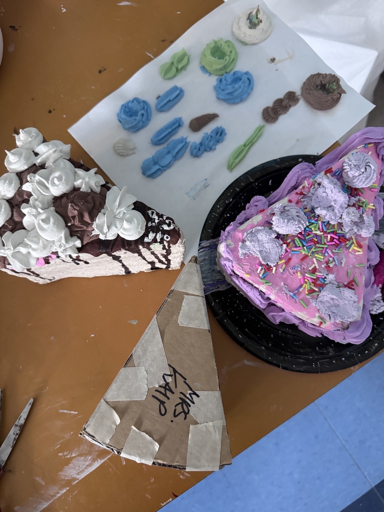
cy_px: 256
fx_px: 355
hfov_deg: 56.8
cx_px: 192
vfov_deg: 71.6
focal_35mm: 24
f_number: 1.78
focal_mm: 6.76
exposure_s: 1/60
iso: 800
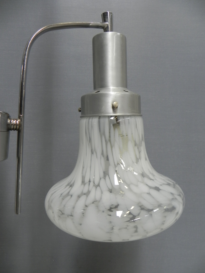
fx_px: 205
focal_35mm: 26
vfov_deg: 67.3
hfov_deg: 53.1
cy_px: 136
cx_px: 102
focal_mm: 4.6
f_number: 2.8
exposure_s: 1/30
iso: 211
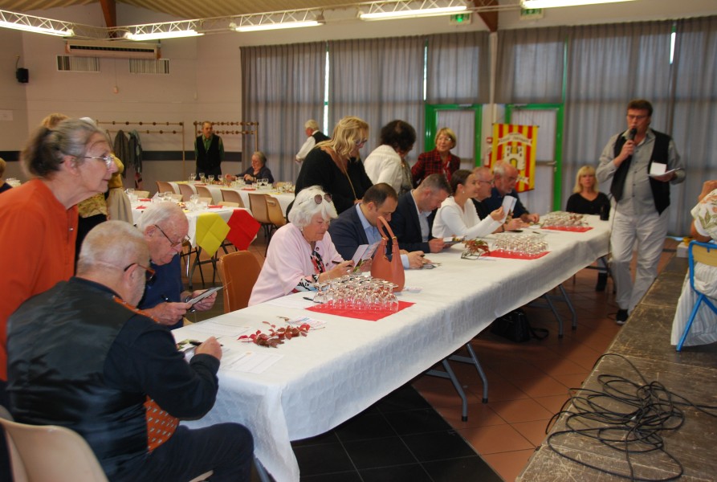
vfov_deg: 40.2
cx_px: 358
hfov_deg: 57.1
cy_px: 241
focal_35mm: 33
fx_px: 659
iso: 400
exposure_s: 1/60
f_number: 4
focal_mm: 22
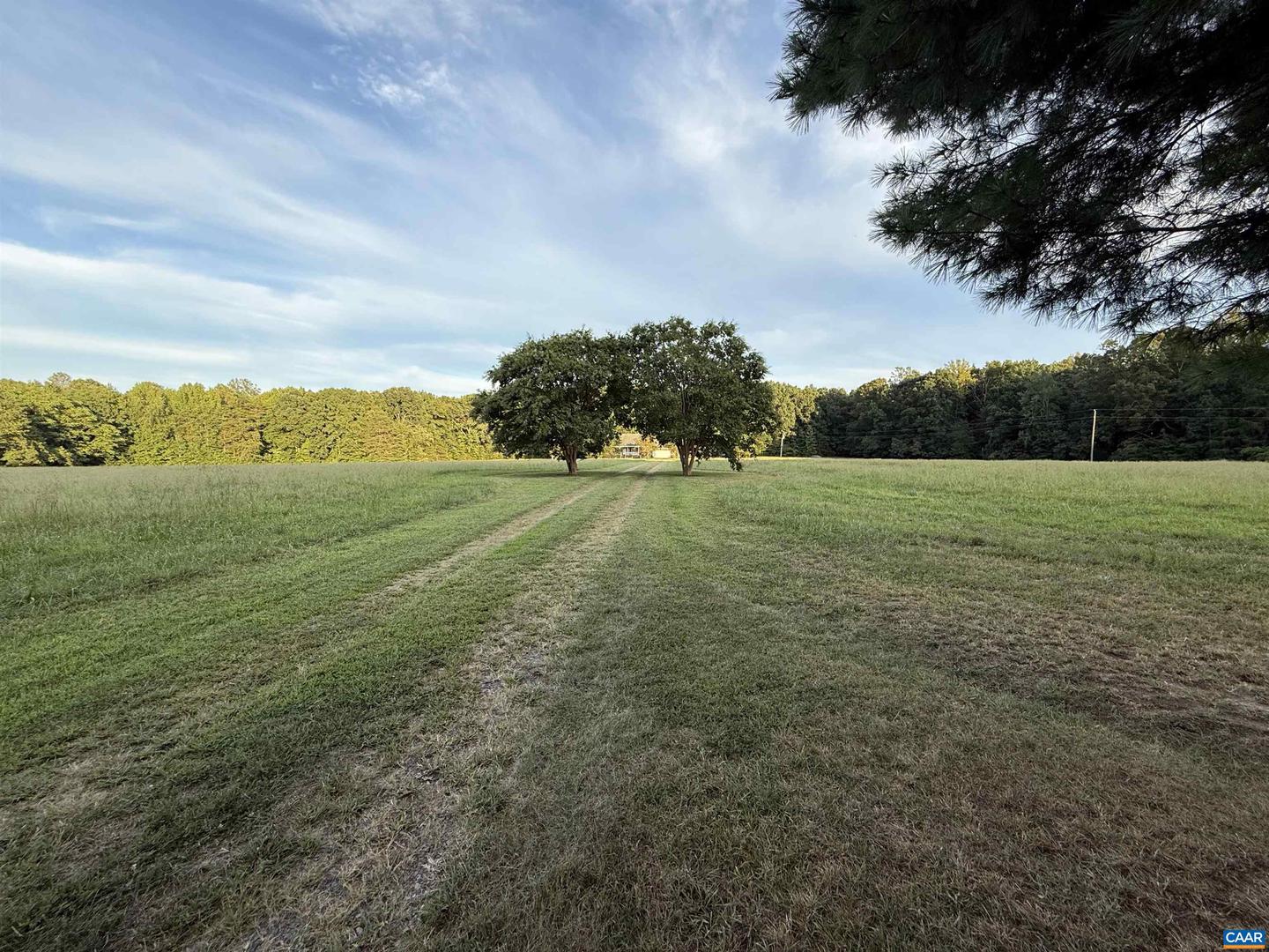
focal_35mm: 14
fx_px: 513
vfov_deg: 85.7
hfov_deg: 102.1
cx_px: 634
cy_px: 476
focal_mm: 2.22
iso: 50
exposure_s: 1/357
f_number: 2.2
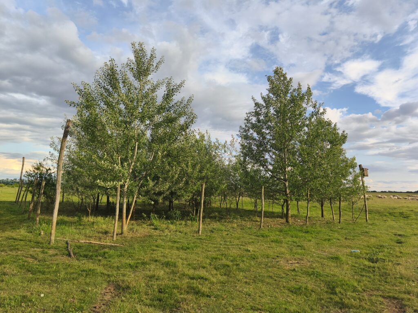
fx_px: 278
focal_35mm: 23
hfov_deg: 73.9
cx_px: 209
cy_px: 156
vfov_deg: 58.9
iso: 50
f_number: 1.65
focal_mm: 6.18
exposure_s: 1/522
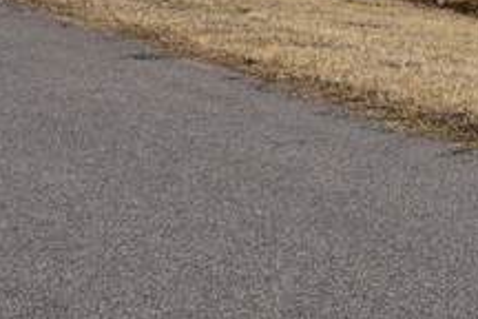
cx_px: 881
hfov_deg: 10.2
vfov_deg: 7.1
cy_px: -182
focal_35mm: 190
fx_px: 2523
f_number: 11
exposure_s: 1/500
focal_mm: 32
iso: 250
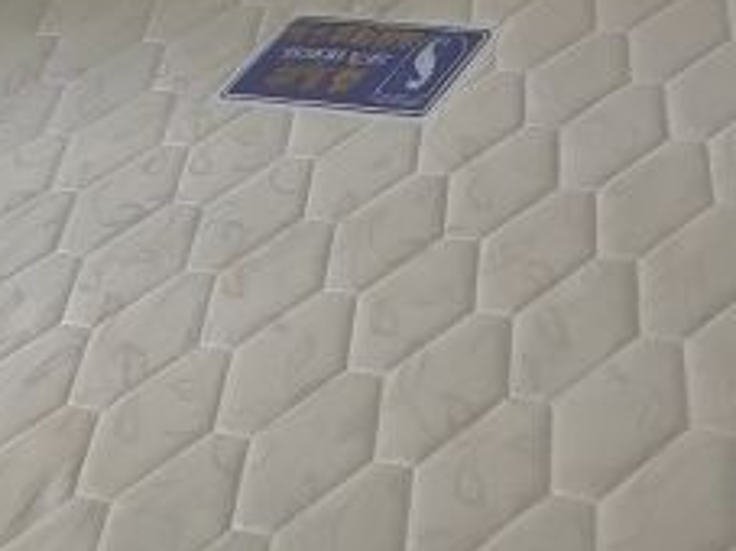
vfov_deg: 17.3
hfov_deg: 23.3
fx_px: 1721
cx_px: 710
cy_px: -126
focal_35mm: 81
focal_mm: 5.52
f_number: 1.9
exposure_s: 1/100
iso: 1000
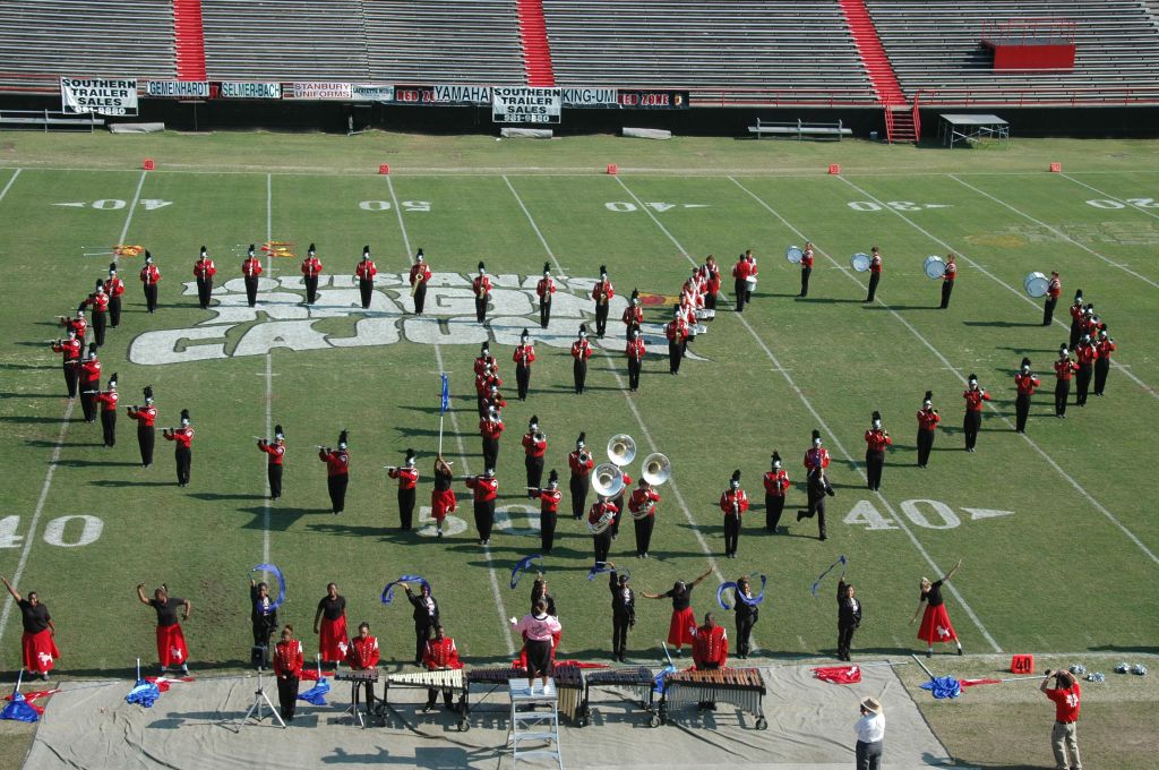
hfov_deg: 30.5
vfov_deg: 20.6
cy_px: 385
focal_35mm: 66
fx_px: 2122
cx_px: 580
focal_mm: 44
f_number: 9
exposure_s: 1/320
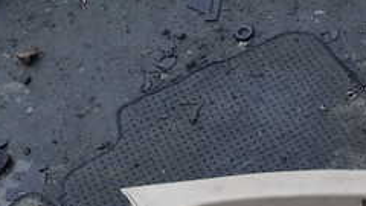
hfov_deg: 28.5
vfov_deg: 16.4
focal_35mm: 68
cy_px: 291
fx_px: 660
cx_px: 390
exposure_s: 1/640
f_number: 2.8
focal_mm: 4.5
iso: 100
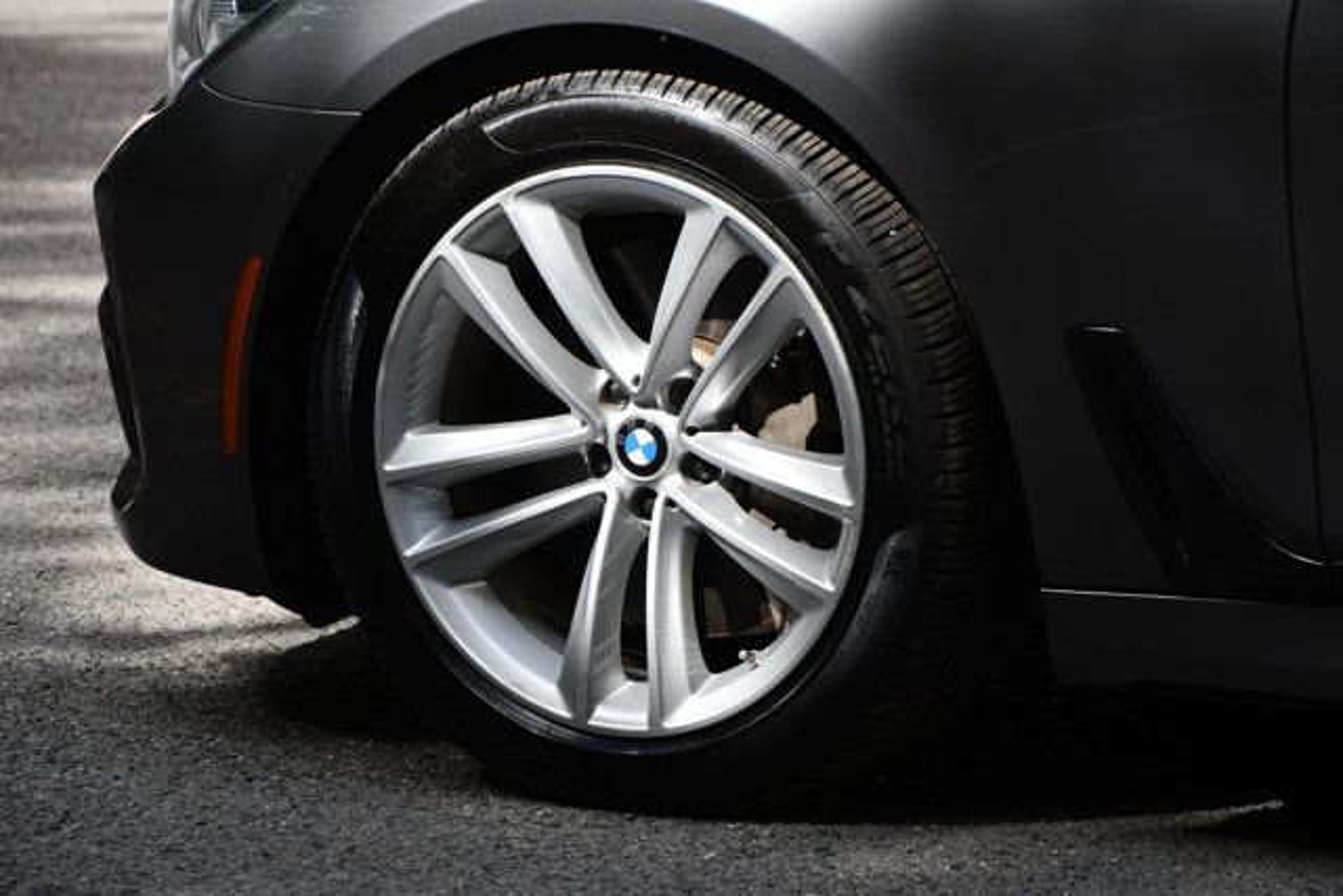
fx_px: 7537
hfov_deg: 10.2
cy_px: 448
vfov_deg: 6.8
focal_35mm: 202
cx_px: 672
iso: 200
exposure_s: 1/500
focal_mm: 135
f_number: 7.1
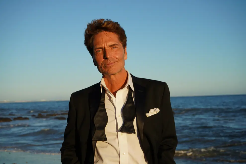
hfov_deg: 35.1
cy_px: 82
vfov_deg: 23.8
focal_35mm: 57
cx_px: 123
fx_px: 389
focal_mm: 57
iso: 100
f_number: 8
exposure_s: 1/320
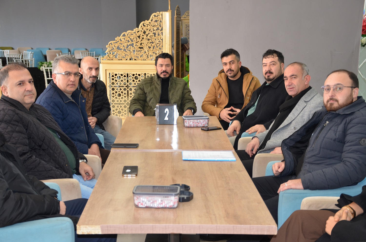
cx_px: 183
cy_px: 121
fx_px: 517
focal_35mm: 51
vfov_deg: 26.4
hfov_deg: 39.0
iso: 720
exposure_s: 1/60
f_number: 4.2
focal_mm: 34
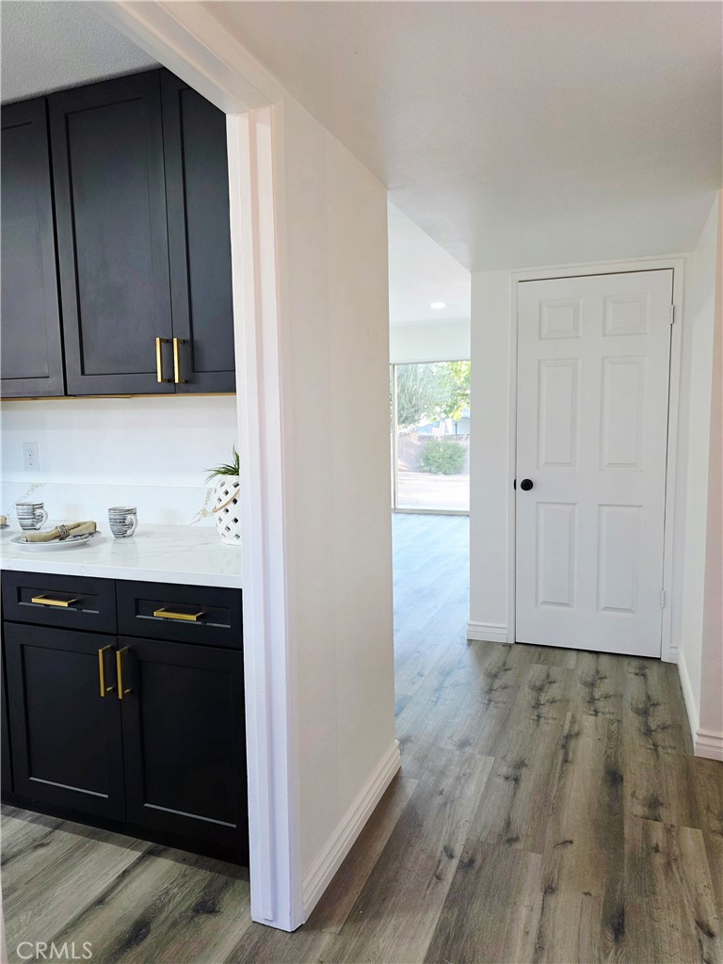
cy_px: 482
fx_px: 641
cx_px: 362
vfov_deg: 73.9
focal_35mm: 23
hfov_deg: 58.9
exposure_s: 1/120
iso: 160
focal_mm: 6.3
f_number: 1.7
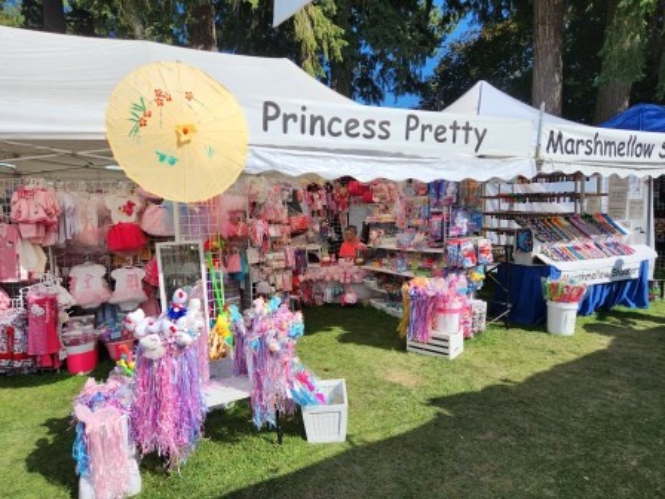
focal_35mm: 23
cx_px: 332
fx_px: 442
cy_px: 250
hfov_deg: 73.9
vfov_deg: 58.9
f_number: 1.8
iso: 20
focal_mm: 5.4
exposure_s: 1/2283
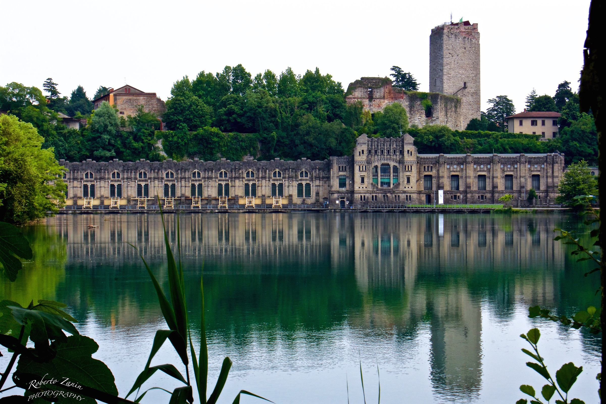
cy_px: 202
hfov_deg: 24.6
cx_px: 303
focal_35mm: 82
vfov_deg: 16.6
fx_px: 1389
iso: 400
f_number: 10
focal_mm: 55
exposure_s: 1/200
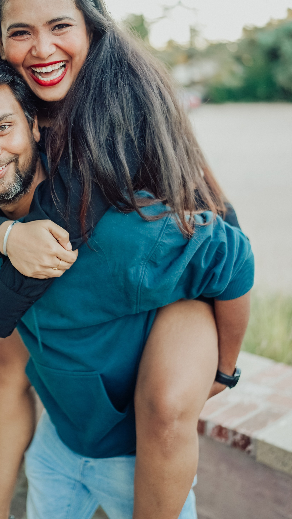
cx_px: 61
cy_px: 209
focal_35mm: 51
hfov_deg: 23.2
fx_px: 702
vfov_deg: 40.4
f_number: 1.4
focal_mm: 35
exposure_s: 1/160
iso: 100
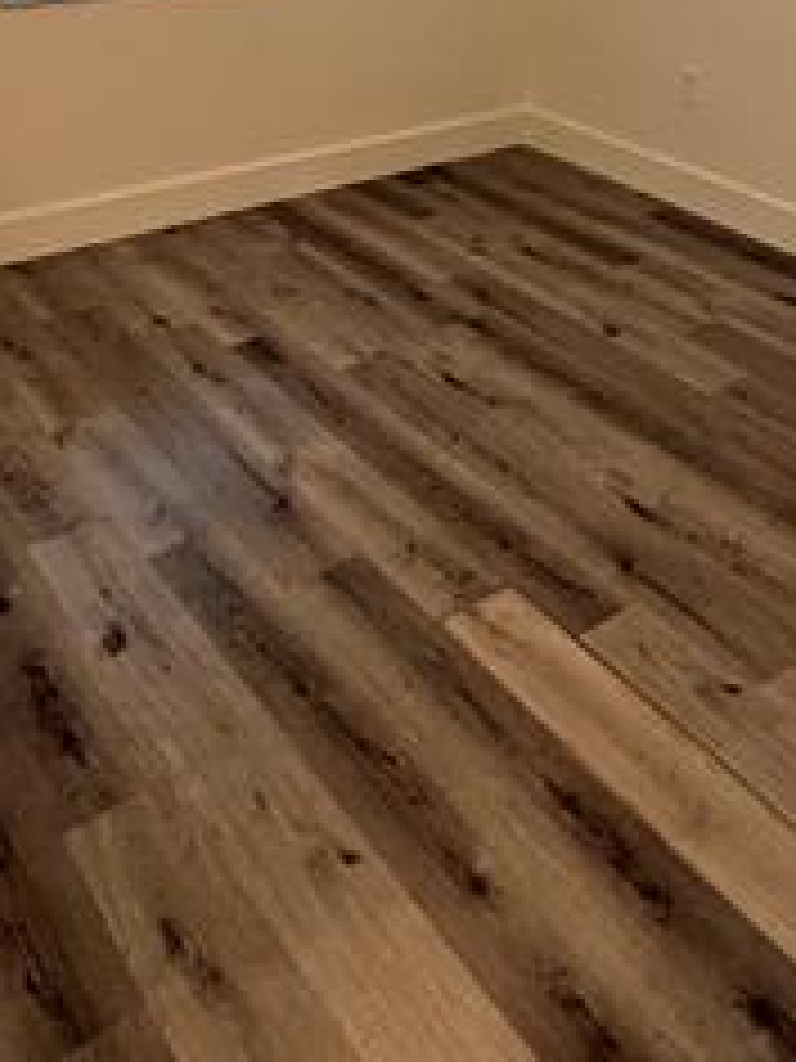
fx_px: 1012
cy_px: 216
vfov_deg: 51.9
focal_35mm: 33
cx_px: 355
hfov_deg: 42.9
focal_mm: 1.57
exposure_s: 1/60
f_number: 1.8
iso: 400
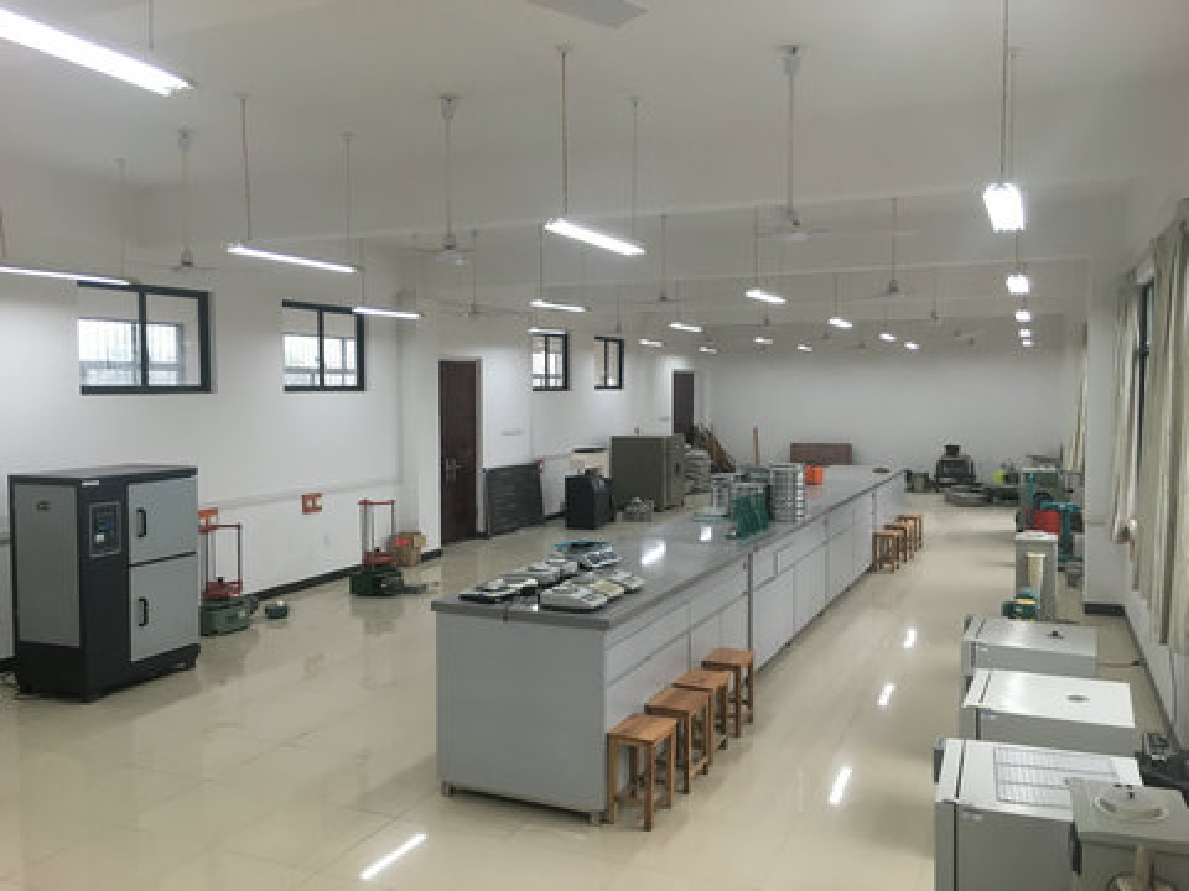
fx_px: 996
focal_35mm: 29
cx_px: 594
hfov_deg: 61.7
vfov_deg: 48.2
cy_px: 446
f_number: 2.2
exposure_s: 1/33
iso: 40
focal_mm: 4.15
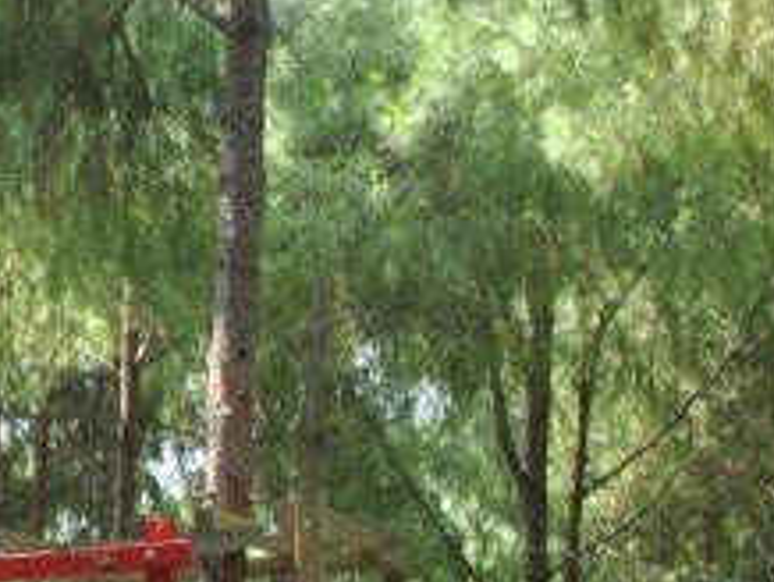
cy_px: 816
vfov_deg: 8.0
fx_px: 4074
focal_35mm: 182
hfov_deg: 10.2
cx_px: -669
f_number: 5.6
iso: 180
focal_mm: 24
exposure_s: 1/125
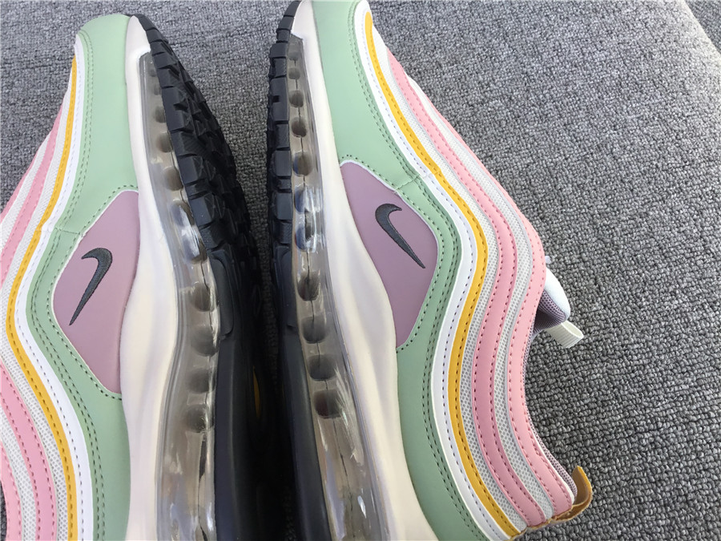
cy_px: 270
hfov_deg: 58.4
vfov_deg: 45.4
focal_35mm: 31
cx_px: 360
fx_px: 646
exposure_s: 1/362
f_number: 2.4
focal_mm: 3.3
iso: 25
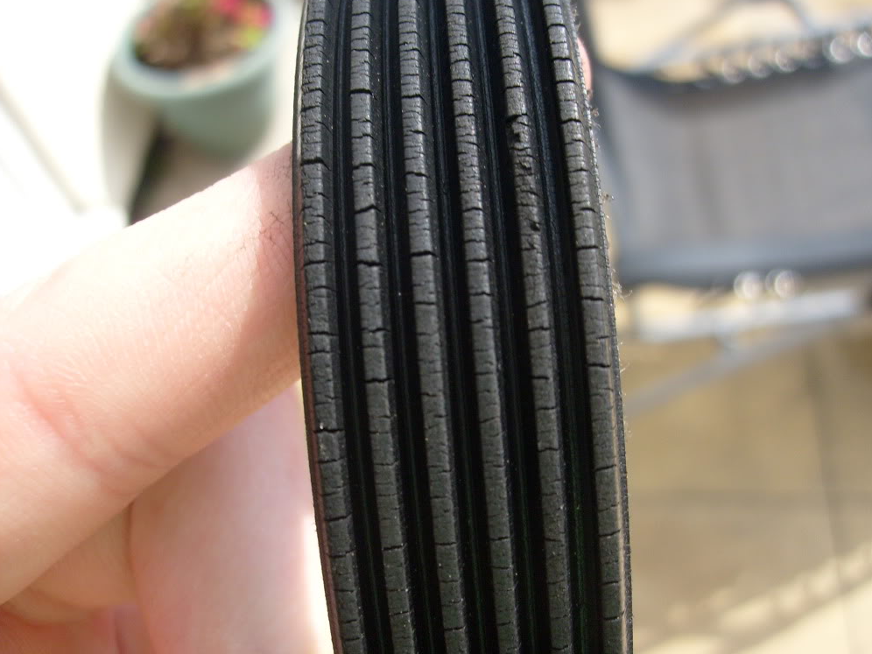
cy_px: 332
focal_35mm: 36
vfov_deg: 39.7
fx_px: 907
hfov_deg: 51.4
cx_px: 444
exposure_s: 1/90
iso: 80
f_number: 7.1
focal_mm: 5.8
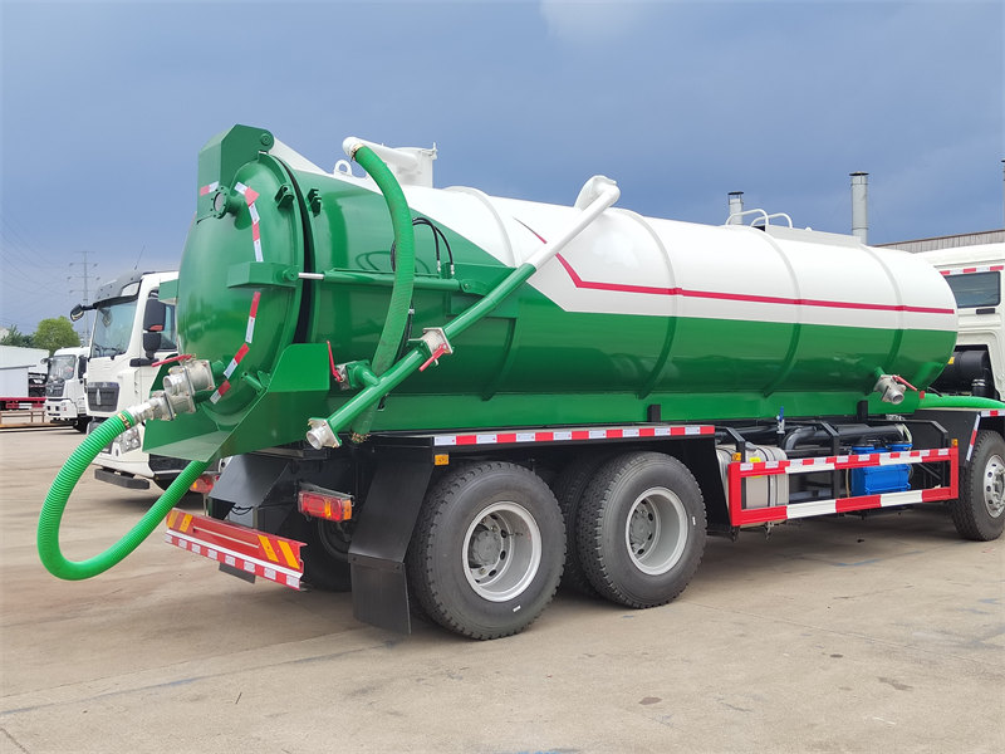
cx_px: 502
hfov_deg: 54.0
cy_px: 377
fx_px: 987
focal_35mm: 34
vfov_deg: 41.8
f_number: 1.9
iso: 278
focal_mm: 5.52
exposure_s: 1/1605
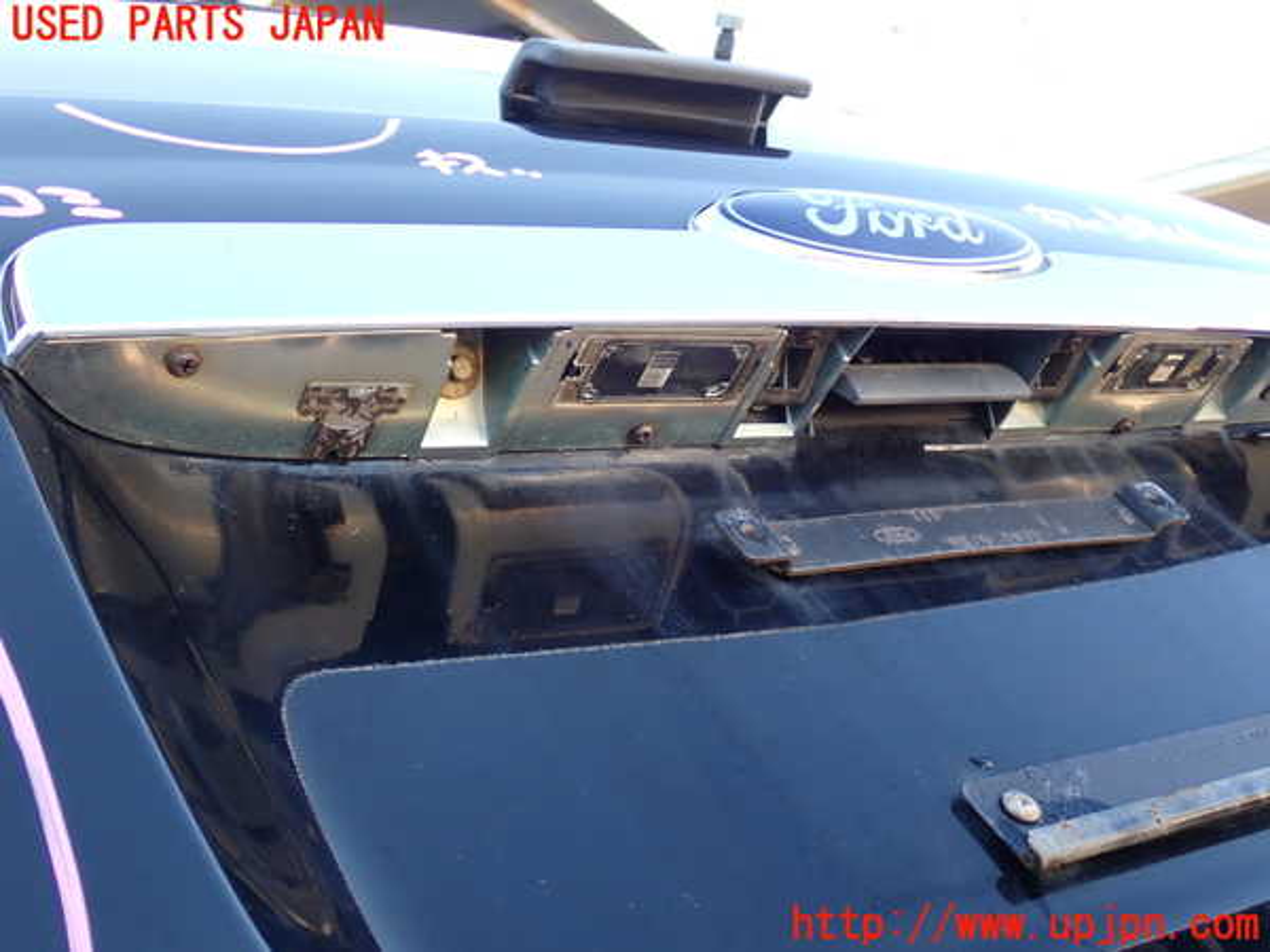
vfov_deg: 32.9
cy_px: 476
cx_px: 635
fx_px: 1614
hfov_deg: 42.9
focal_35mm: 44
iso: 200
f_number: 2.9
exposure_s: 1/80
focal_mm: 7.84
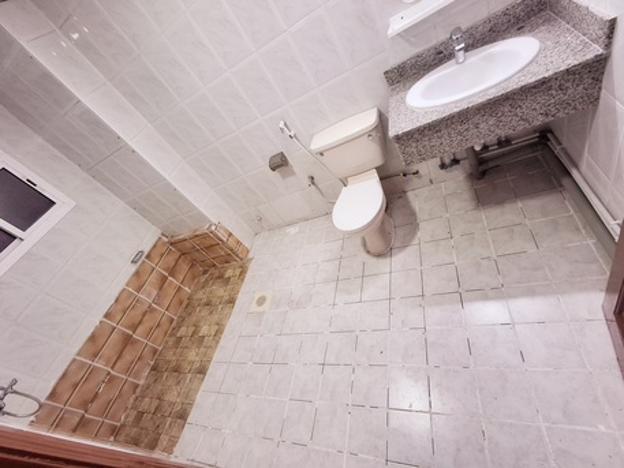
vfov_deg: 78.1
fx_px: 288
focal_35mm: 16
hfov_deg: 94.5
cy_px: 234
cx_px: 312
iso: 80
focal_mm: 1.64
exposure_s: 1/40
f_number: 2.2
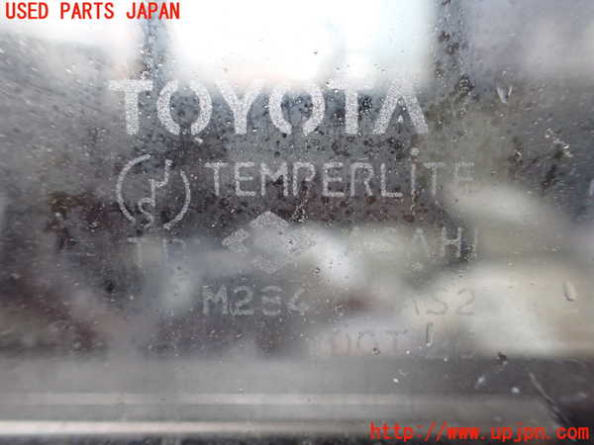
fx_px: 515
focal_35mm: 30
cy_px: 222
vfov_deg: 46.8
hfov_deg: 60.0
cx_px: 297
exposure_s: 1/50
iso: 800
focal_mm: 5.4
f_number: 2.3
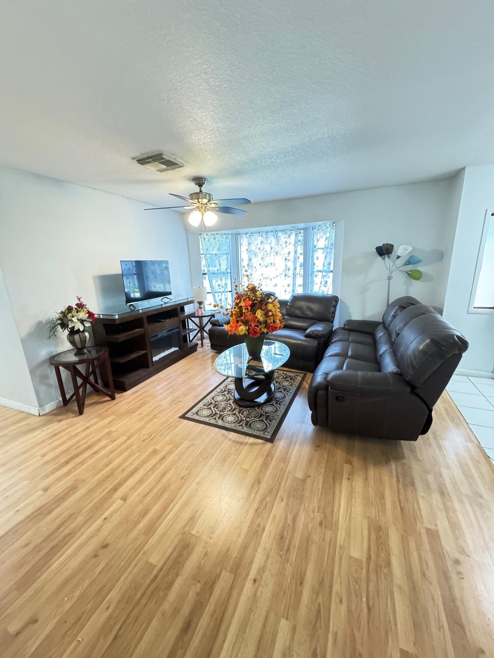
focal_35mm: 14
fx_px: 266
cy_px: 329
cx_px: 247
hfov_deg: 85.7
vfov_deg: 102.1
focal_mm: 2.22
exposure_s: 1/60
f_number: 2.2
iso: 1250
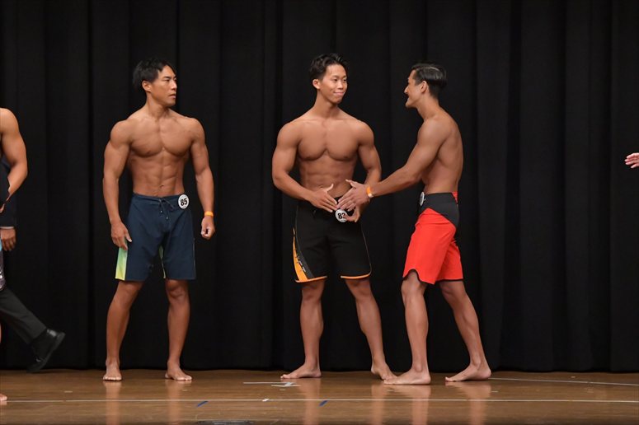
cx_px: 320
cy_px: 212
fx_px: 3992
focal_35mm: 225
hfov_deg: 9.2
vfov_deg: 6.1
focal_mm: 150
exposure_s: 1/400
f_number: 5.6
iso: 6400
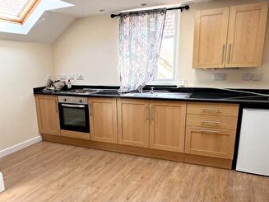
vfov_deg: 46.4
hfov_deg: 59.7
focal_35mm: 30
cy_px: 126
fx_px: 233
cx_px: 114
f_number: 2.2
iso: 80
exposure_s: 1/99
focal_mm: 2.22
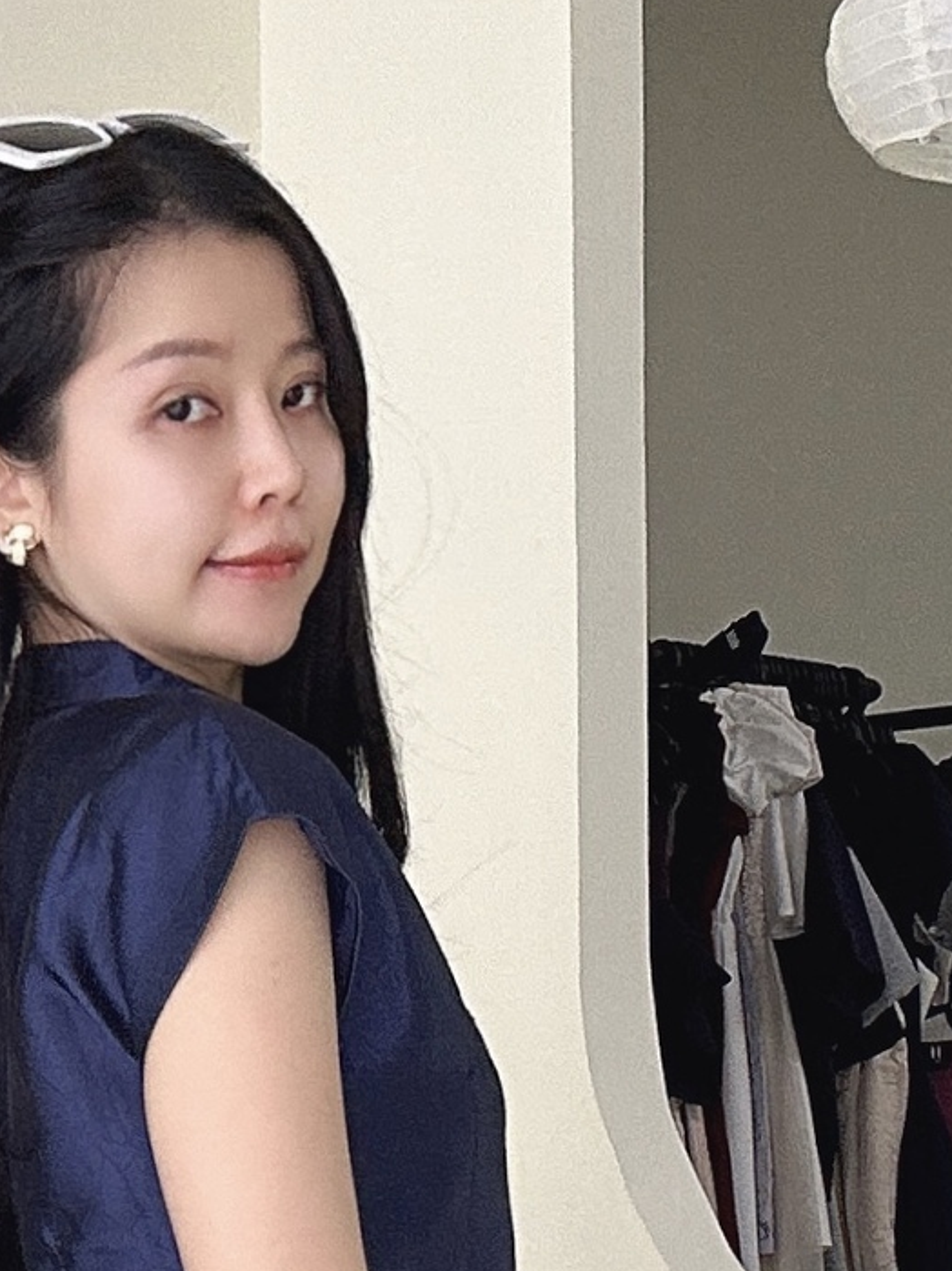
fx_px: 2898
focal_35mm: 79
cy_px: 1982
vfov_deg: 20.6
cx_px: 229
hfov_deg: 18.5
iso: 64
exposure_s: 1/121
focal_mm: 2.69
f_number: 1.9
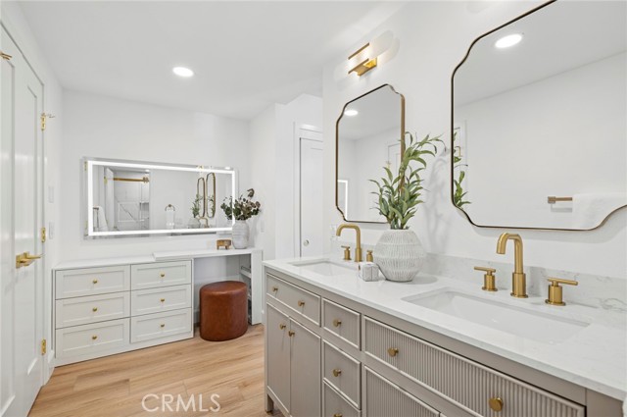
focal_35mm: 16
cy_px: 208
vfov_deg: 73.6
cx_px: 314
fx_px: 278
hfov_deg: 96.8
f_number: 8
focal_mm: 16
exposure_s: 1/3.33
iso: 125
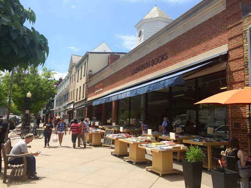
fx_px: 210
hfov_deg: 61.7
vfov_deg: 48.2
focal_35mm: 29
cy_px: 94
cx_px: 126
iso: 32
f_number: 2.2
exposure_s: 1/1520
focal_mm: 4.15
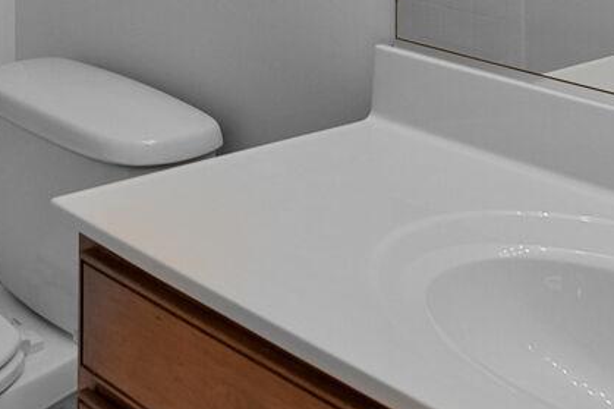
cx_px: -10
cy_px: -281
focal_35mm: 66
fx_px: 1125
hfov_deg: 28.5
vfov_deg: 17.5
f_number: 8
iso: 200
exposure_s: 1/8
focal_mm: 16
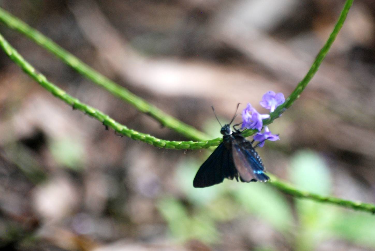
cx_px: 182
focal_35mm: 497
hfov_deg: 4.1
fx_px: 5183
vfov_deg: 2.8
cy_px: 124
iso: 400
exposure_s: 1/250
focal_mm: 300
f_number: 5.6
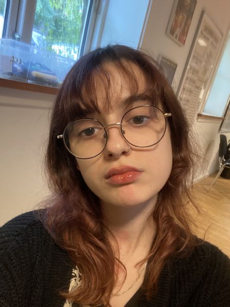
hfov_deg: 46.8
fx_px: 266
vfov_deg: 60.0
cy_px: 154
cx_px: 115
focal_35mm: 30
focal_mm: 2.71
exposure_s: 1/33
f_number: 2.2
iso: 400
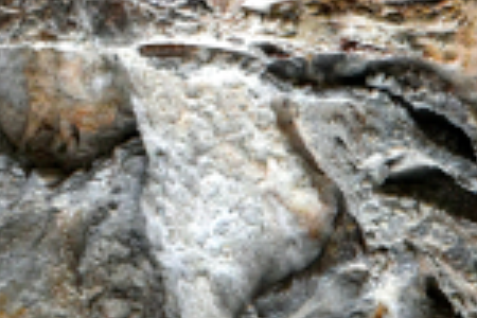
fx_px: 8850
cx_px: -118
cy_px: 114
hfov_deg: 3.1
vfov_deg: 2.1
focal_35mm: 668
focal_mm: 200
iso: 2500
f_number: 22
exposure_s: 1/200
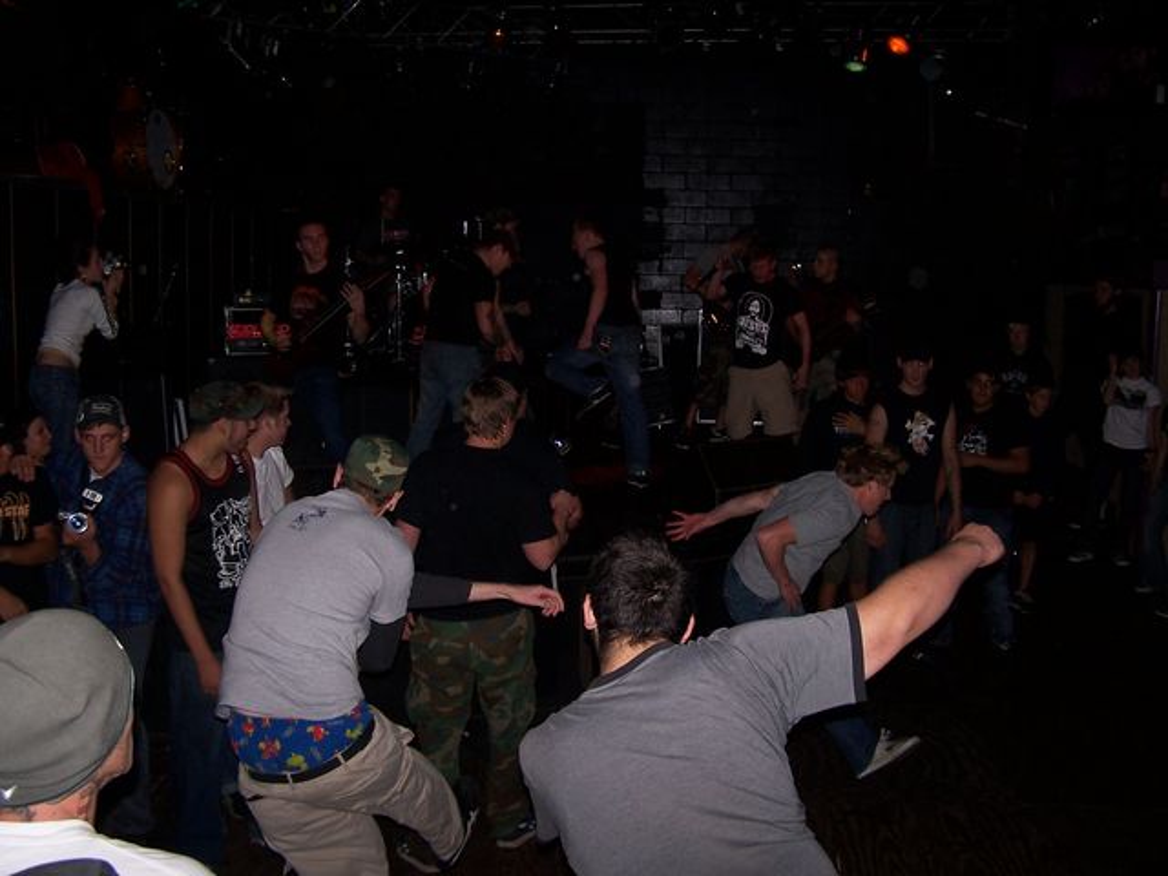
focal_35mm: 38
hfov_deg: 49.0
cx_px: 584
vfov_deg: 37.7
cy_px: 438
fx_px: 1282
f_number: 2.8
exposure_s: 1/60
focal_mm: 6.3
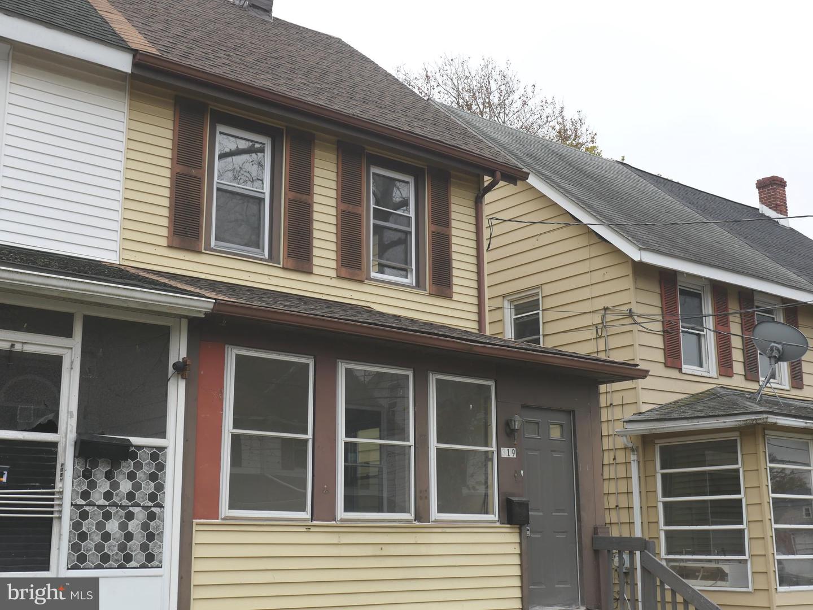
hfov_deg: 41.2
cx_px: 406
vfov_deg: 31.5
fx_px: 1080
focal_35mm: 46
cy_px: 305
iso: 200
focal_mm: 23
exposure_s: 1/250
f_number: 4
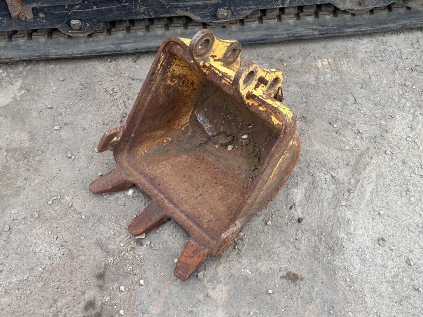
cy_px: 158
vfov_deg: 30.3
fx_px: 587
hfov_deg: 39.7
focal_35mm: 48
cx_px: 212
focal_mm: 6.86
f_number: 1.78
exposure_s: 1/165
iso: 80
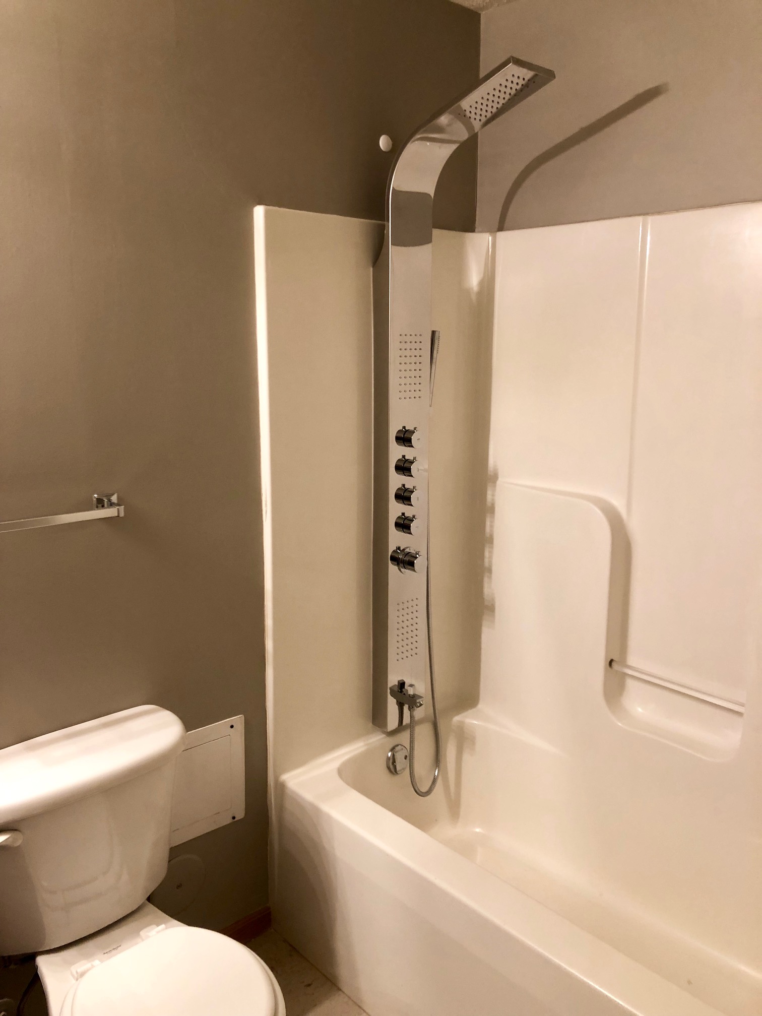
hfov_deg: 49.7
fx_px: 822
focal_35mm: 28
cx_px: 381
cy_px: 508
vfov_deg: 63.4
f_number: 1.8
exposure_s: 1/15
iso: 50
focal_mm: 4
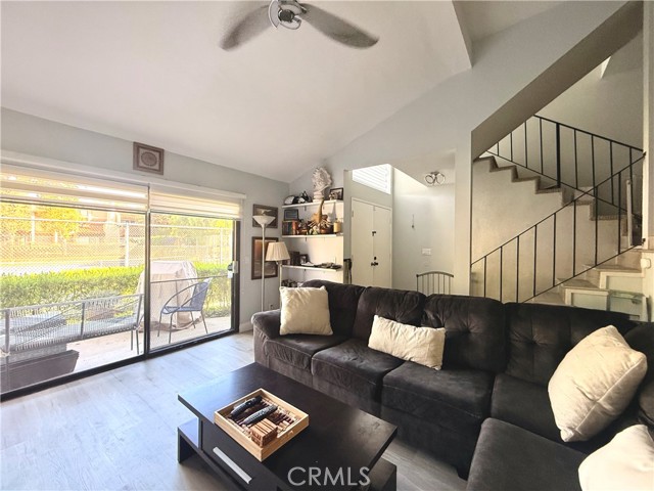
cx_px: 327
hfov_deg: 102.1
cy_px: 246
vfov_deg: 85.7
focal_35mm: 14
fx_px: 265
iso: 320
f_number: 2.2
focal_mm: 2.22
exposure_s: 1/62
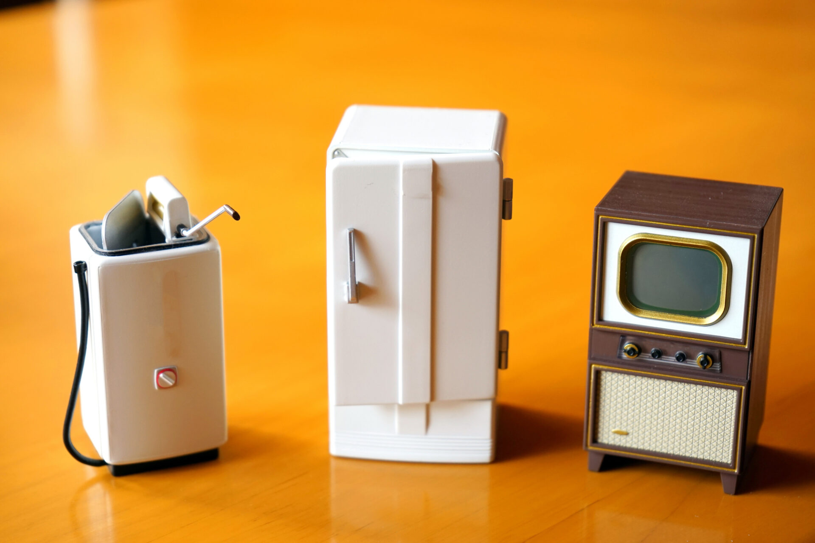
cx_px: 408
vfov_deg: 19.5
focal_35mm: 70
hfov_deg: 28.8
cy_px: 272
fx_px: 1585
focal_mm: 70
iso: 500
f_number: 5.6
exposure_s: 1/80
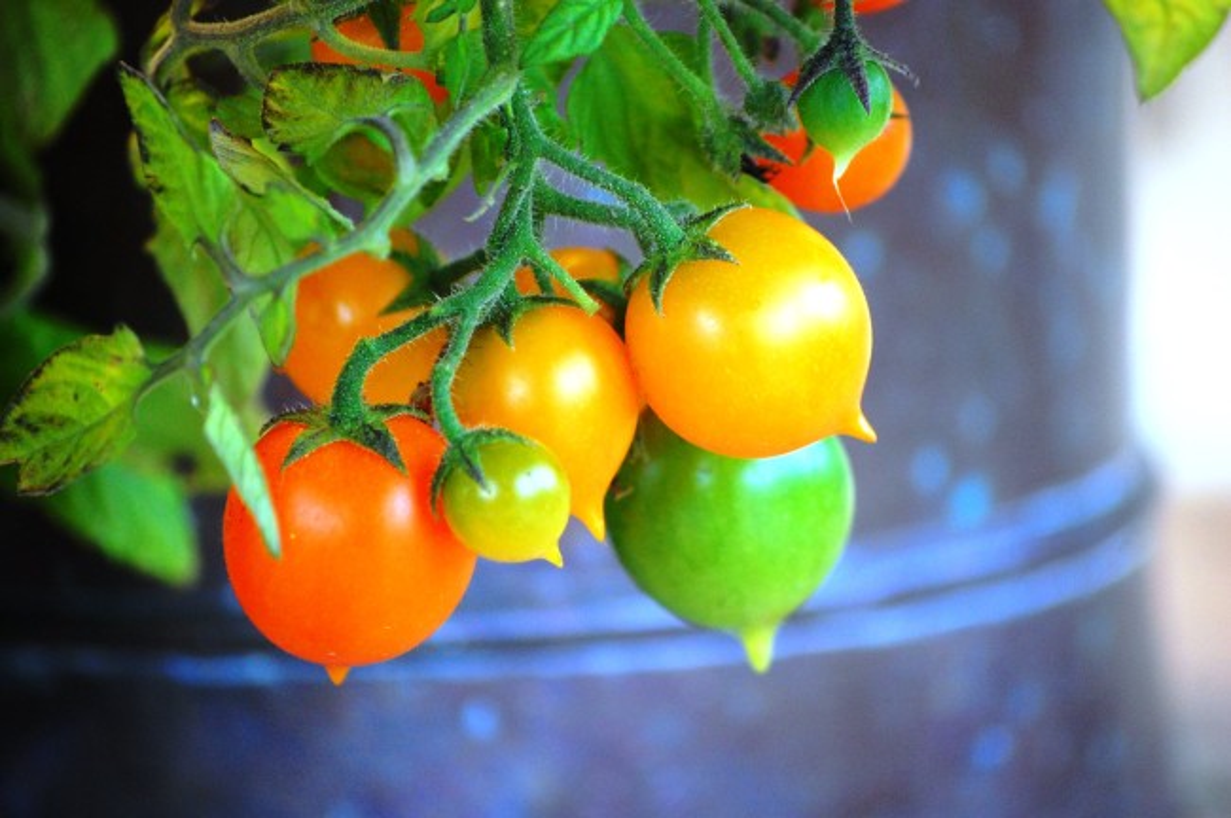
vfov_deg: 5.2
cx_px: 616
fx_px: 8967
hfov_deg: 7.9
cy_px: 409
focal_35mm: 262
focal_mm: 175
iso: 800
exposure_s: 1/40
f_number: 5.6
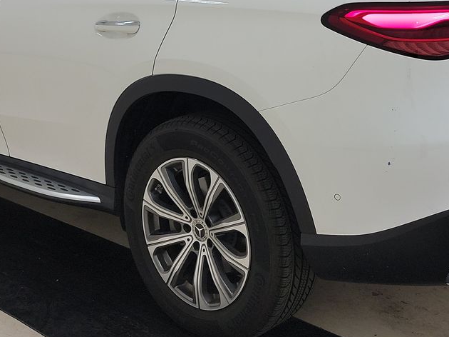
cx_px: 246
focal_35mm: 61
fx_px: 791
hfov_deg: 31.7
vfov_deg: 23.4
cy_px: 38
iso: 50
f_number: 1.8
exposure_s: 1/138
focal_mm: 6.7
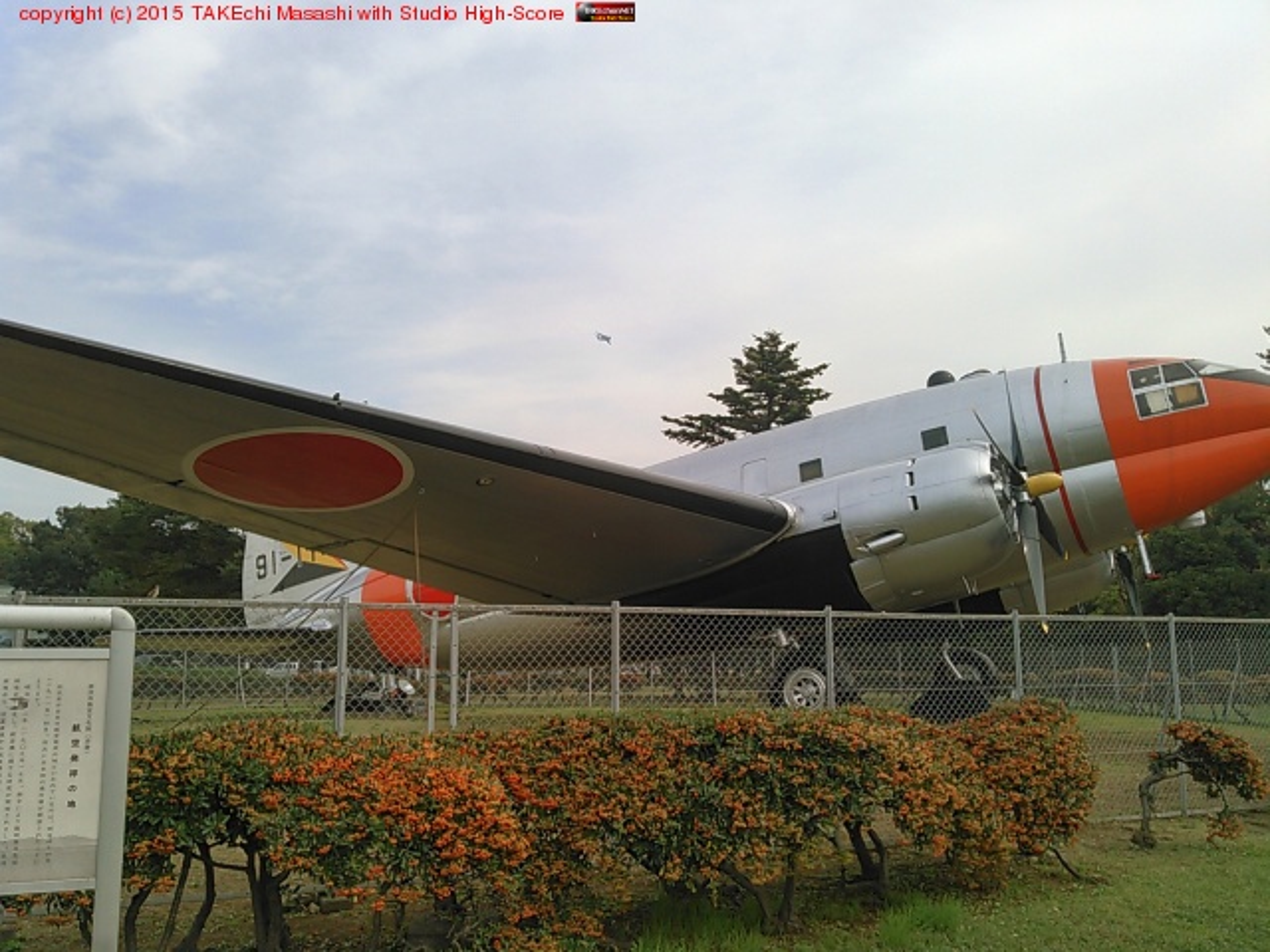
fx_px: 1101
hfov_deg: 60.0
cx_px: 635
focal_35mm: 30
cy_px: 476
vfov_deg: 46.8
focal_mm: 4
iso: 100
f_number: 2.4
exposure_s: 1/1190
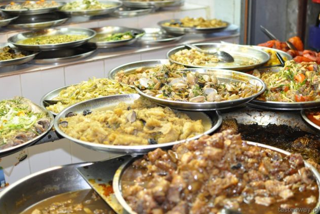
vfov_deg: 25.3
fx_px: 476
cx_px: 158
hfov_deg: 37.2
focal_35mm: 54
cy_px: 106
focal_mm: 35
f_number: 2.8
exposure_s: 1/100
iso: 800
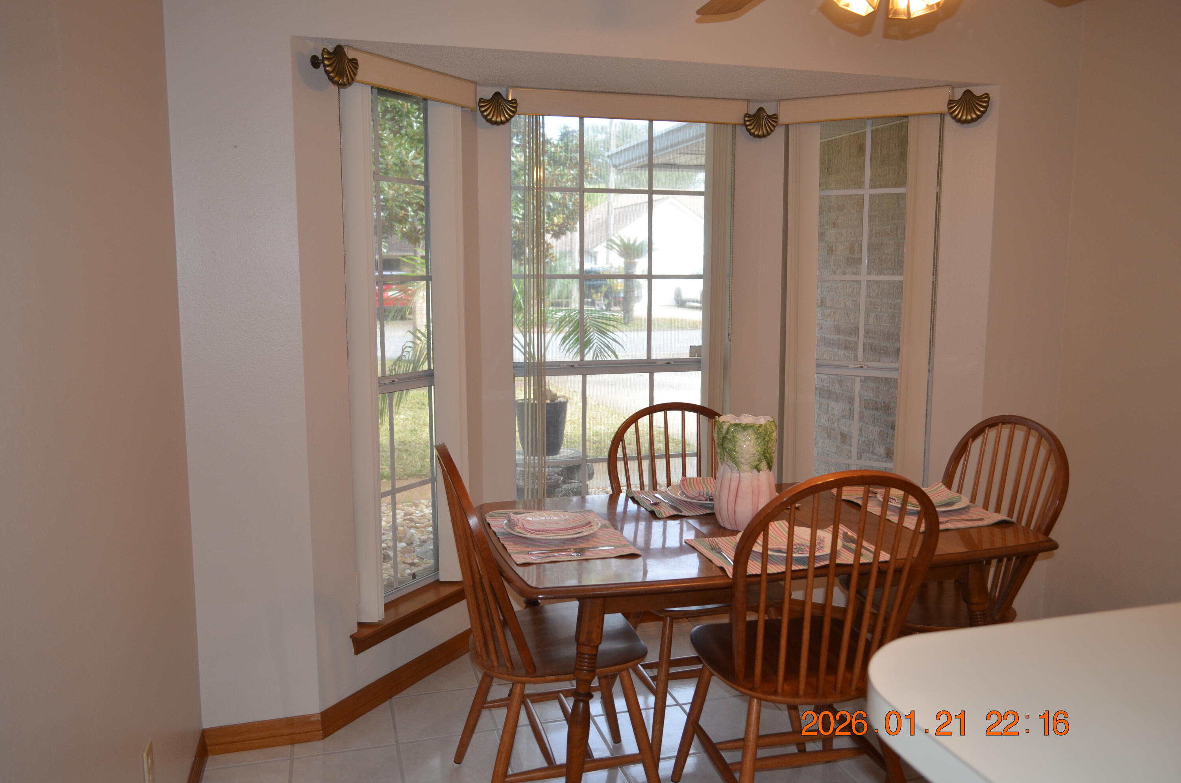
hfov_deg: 67.5
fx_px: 884
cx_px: 590
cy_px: 392
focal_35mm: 27
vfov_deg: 47.7
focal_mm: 18
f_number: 3.5
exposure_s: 1/125
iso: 400
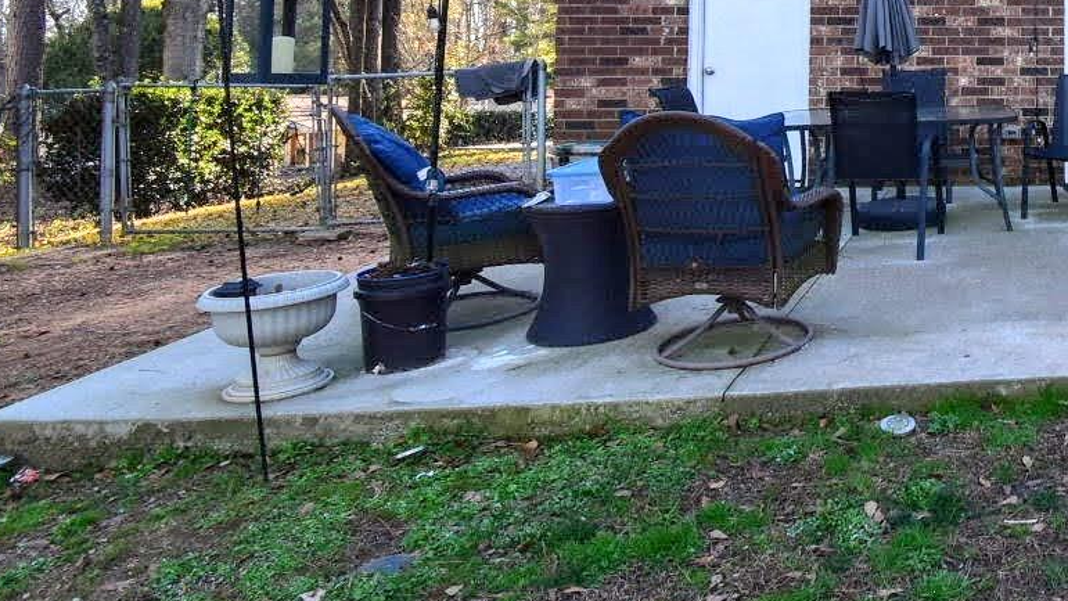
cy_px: 29
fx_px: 935
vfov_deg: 33.3
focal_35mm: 33
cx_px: 1105
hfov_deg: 47.5
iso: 400
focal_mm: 10
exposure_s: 1/100
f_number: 9
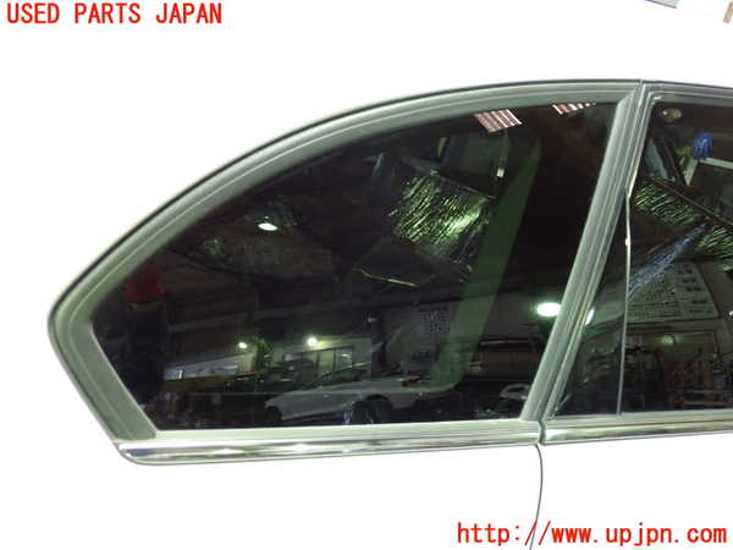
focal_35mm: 30
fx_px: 635
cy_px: 275
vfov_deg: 46.8
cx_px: 366
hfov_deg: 60.0
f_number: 2.3
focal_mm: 5.4
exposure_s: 1/30
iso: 800
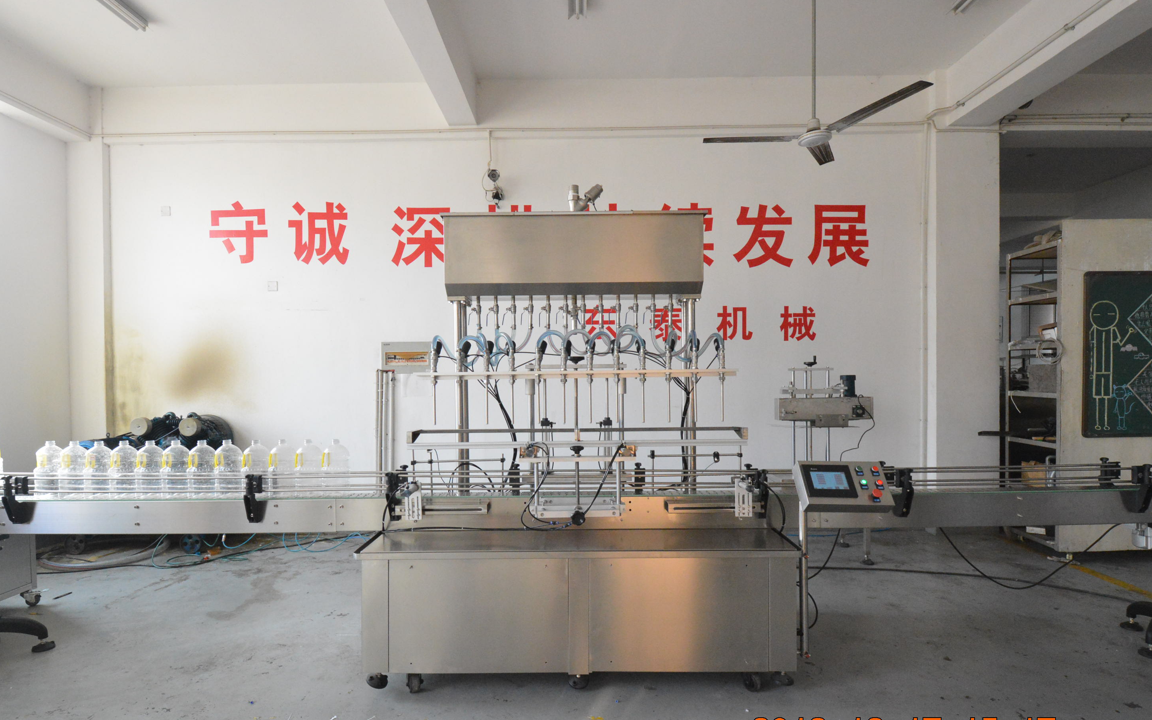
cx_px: 570
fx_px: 597
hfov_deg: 88.0
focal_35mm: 19
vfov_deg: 62.1
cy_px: 393
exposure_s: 1/160
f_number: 6.3
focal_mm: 12
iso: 3200
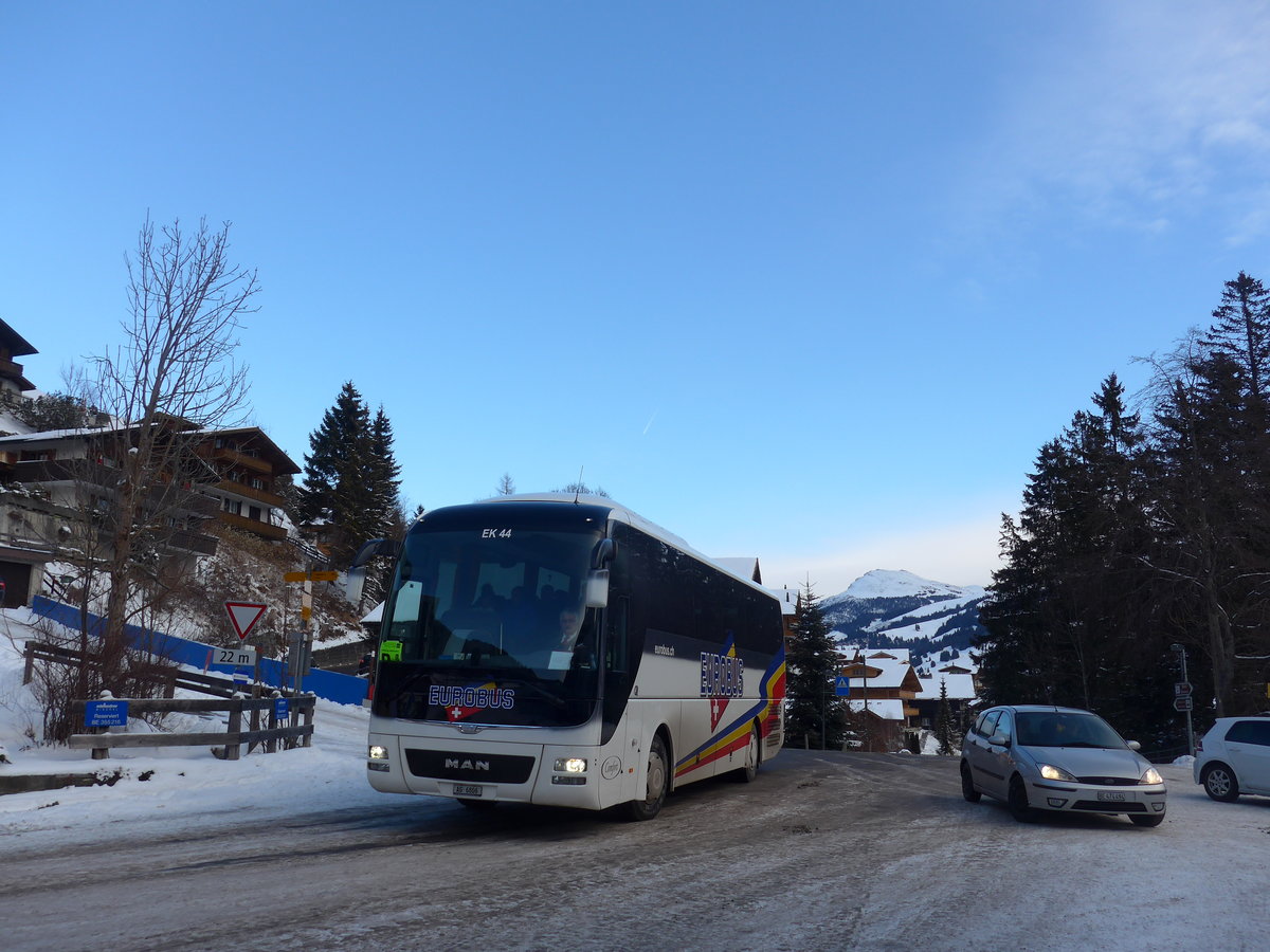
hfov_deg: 61.7
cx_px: 635
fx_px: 1064
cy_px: 476
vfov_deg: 48.2
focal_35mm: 29
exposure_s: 1/640
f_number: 2.8
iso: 80
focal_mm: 6
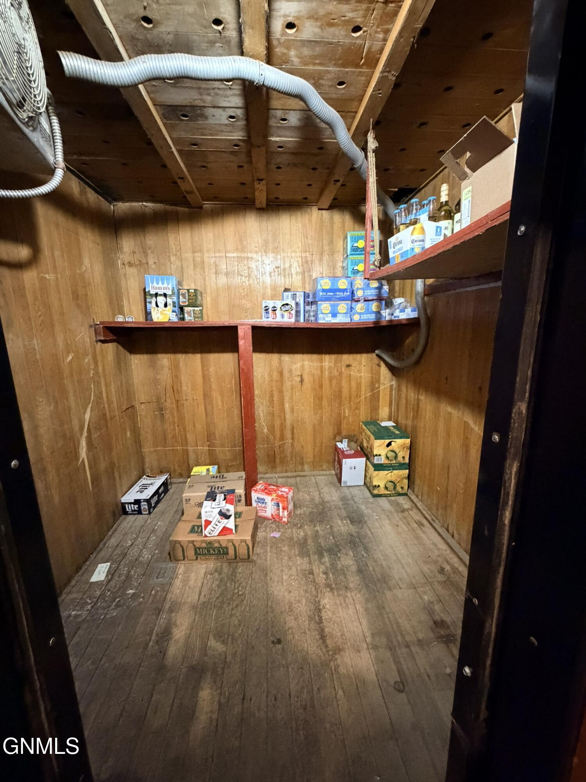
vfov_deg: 102.1
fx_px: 316
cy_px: 391
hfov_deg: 85.7
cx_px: 293
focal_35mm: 14
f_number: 2.2
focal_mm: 2.22
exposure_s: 1/30
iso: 1250
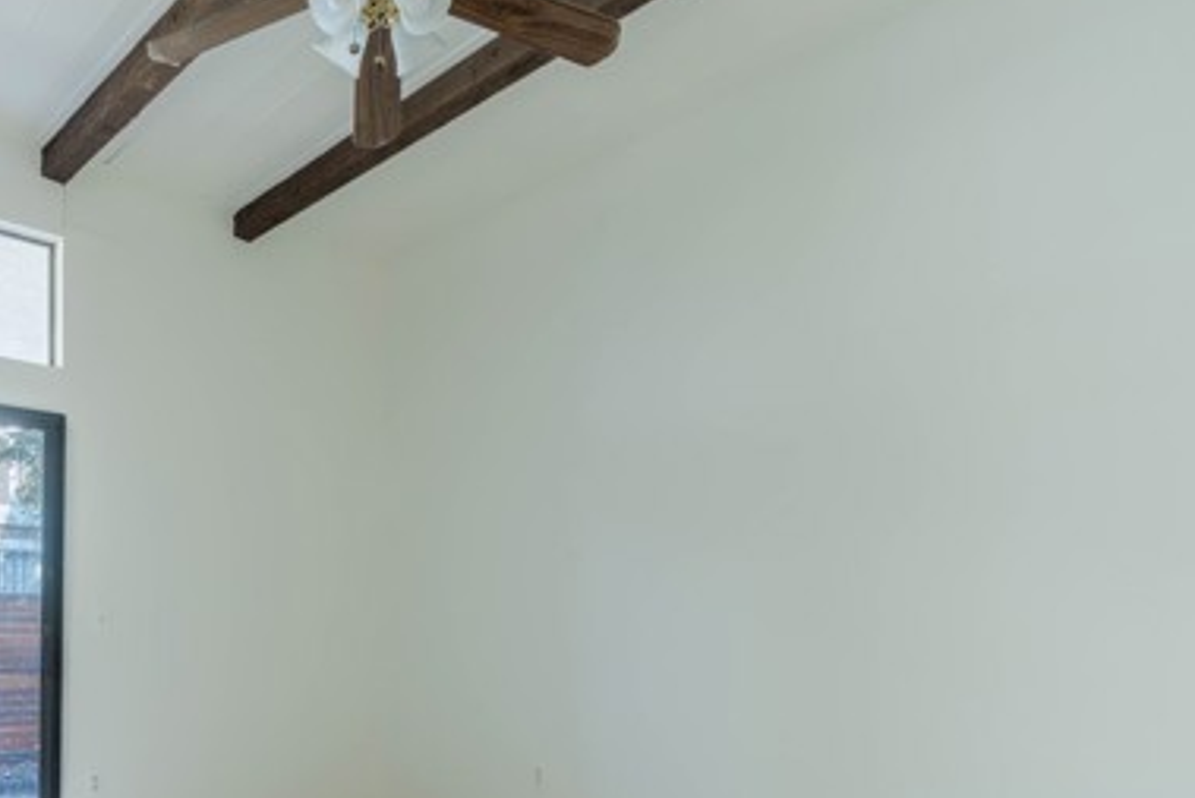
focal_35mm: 27
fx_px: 897
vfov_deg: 45.7
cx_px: 300
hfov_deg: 63.4
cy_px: 629
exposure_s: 1/15
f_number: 11
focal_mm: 16
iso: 100
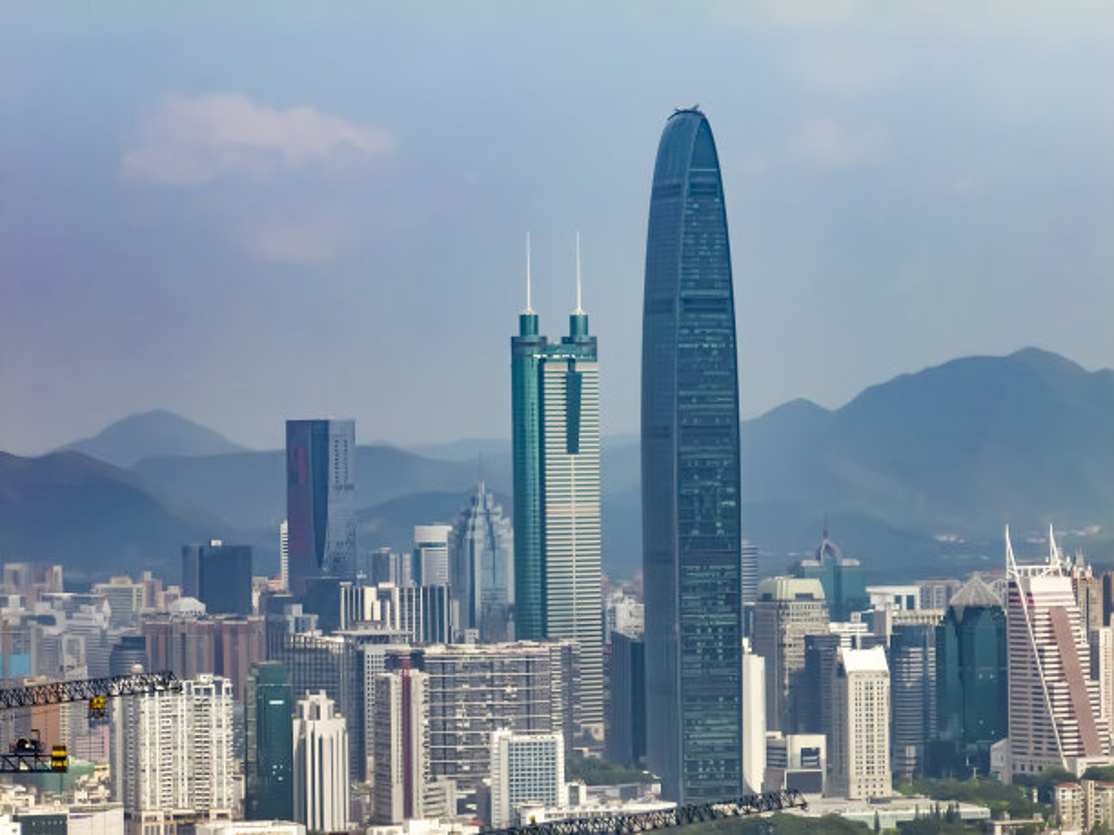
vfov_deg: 9.2
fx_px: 5181
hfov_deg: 12.3
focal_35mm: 161
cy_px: 418
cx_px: 557
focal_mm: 29.85
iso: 100
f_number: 4.4
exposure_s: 1/80
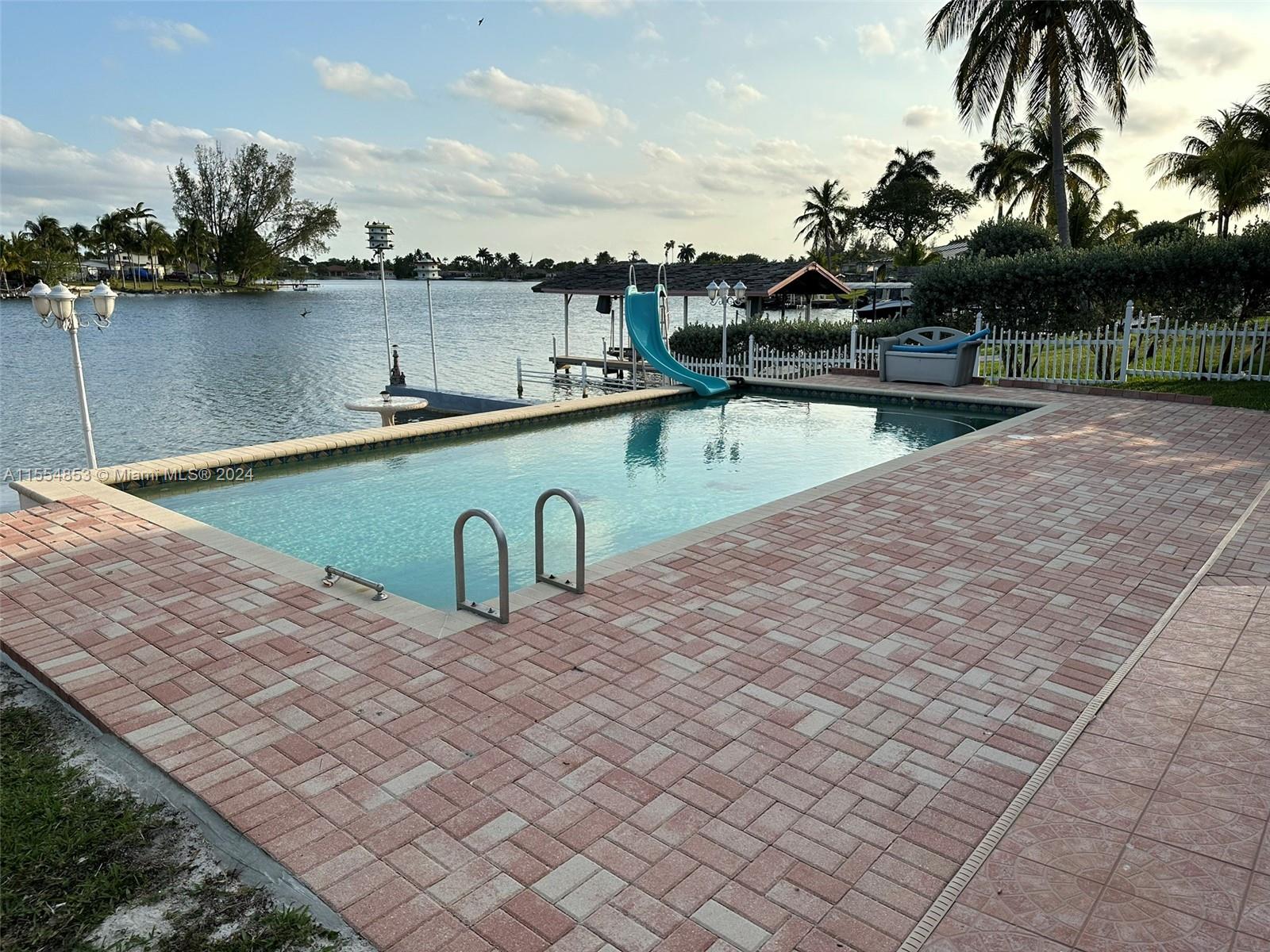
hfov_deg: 71.6
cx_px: 635
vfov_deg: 56.8
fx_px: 881
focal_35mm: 24
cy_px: 476
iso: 80
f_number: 1.78
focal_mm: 6.86
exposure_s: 1/3155
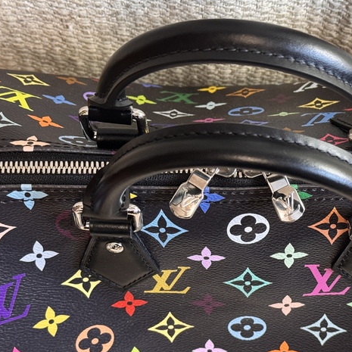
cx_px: 254
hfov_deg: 18.8
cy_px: 215
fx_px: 1058
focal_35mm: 92
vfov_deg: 18.9
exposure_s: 1/33
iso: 200
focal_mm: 6.76
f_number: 1.78
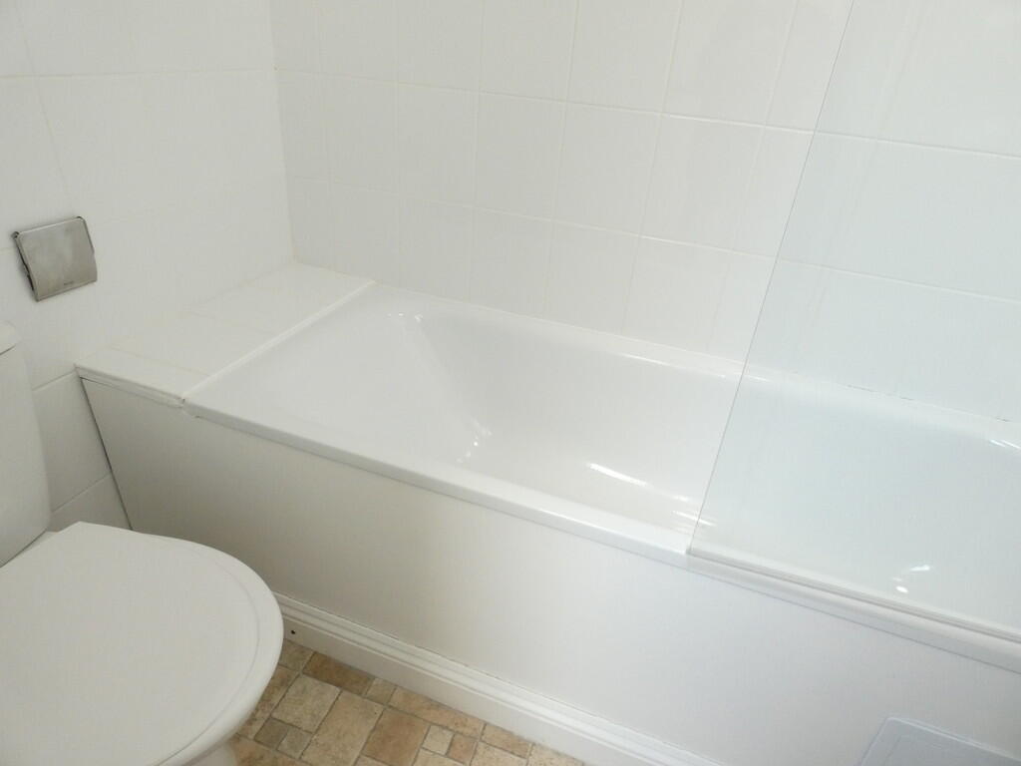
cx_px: 510
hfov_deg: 81.7
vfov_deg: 66.0
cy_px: 383
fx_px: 590
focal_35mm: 20
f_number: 2.8
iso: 500
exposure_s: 1/125
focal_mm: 3.6
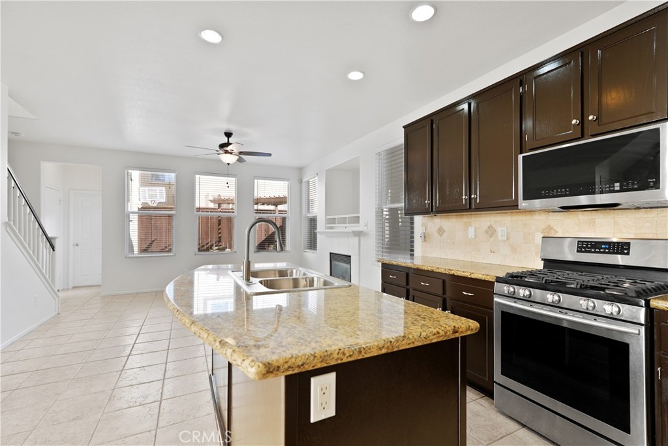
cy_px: 223
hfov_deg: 96.7
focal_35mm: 16
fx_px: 297
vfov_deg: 73.8
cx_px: 334
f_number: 4.5
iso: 320
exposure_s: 1/15
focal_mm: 16
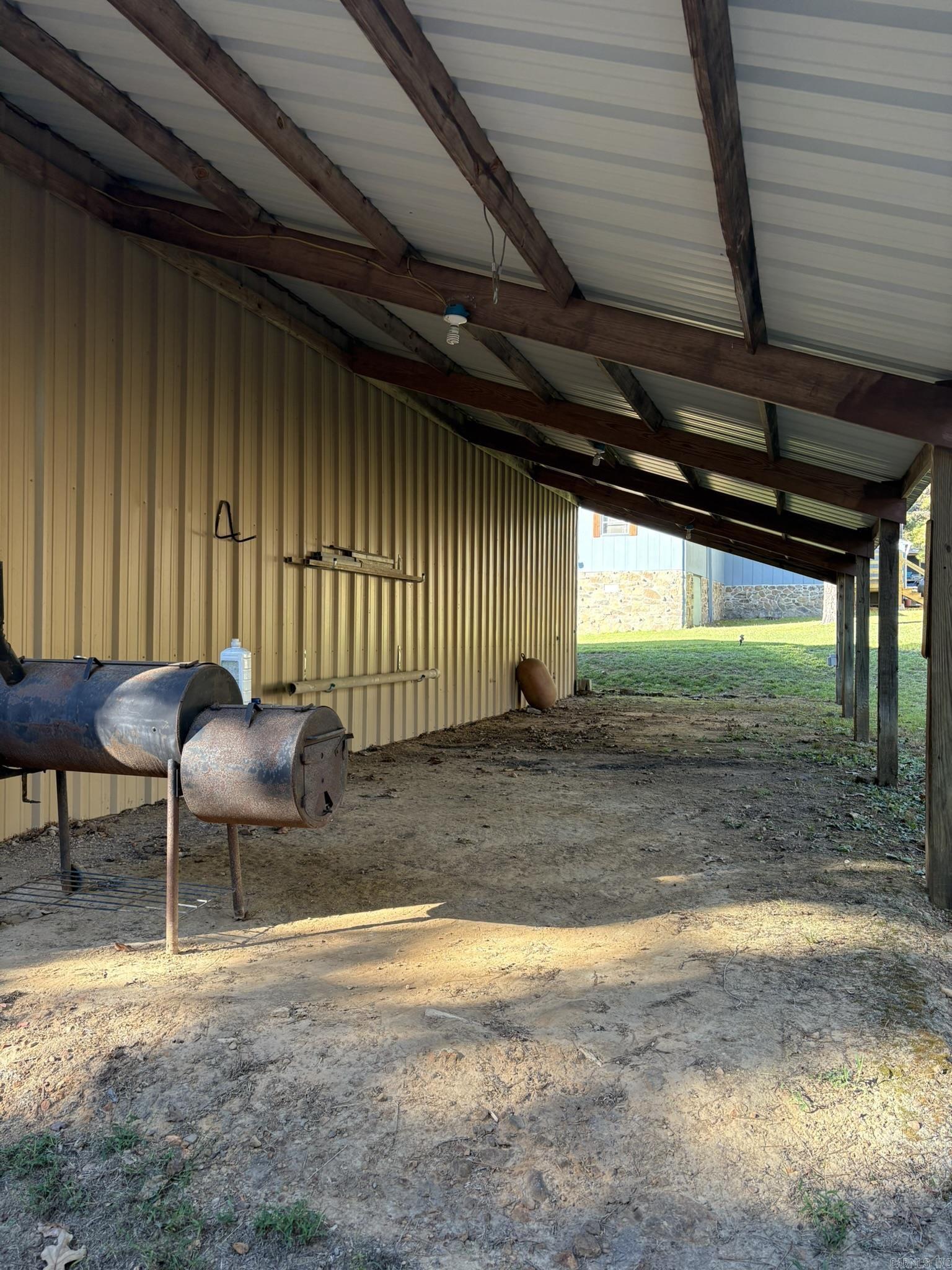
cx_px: 476
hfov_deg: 53.1
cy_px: 635
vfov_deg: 67.3
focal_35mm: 26
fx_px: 953
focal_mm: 5.96
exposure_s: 1/159
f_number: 1.6
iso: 100
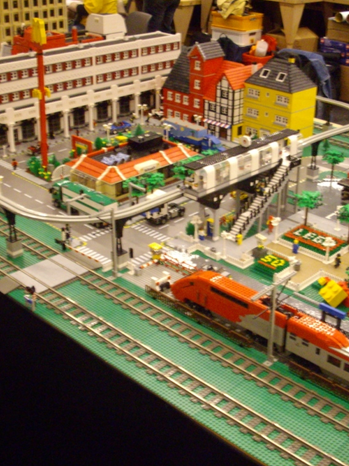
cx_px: 221
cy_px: 231
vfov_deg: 38.2
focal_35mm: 50
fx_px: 673
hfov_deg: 29.0
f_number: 2.8
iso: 400
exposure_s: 1/10
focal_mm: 6.2
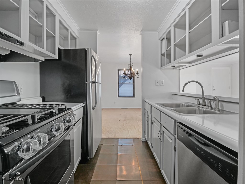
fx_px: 113
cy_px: 92
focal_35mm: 16
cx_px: 122
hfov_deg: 94.5
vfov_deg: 78.1
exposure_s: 1/6
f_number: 7.1
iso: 400
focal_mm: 8
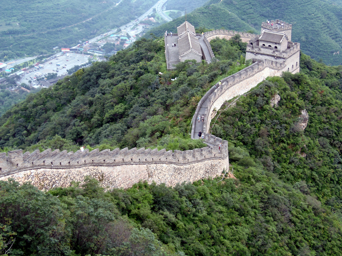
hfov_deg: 34.3
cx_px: 171
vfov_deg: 26.1
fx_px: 553
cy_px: 128
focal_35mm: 56
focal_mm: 10.4
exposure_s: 1/40
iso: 64
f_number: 3.9
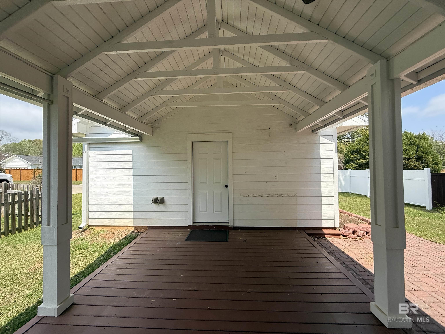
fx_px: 180
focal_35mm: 14
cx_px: 222
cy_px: 167
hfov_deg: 102.1
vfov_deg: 85.7
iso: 64
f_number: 2.2
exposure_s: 1/1235
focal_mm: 2.22
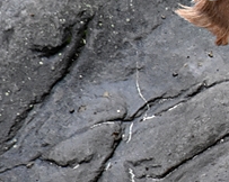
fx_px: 6744
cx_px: 467
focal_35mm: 996
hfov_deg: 1.9
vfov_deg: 1.6
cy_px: -16
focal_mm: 140
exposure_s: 1/500
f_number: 5.6
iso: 2200
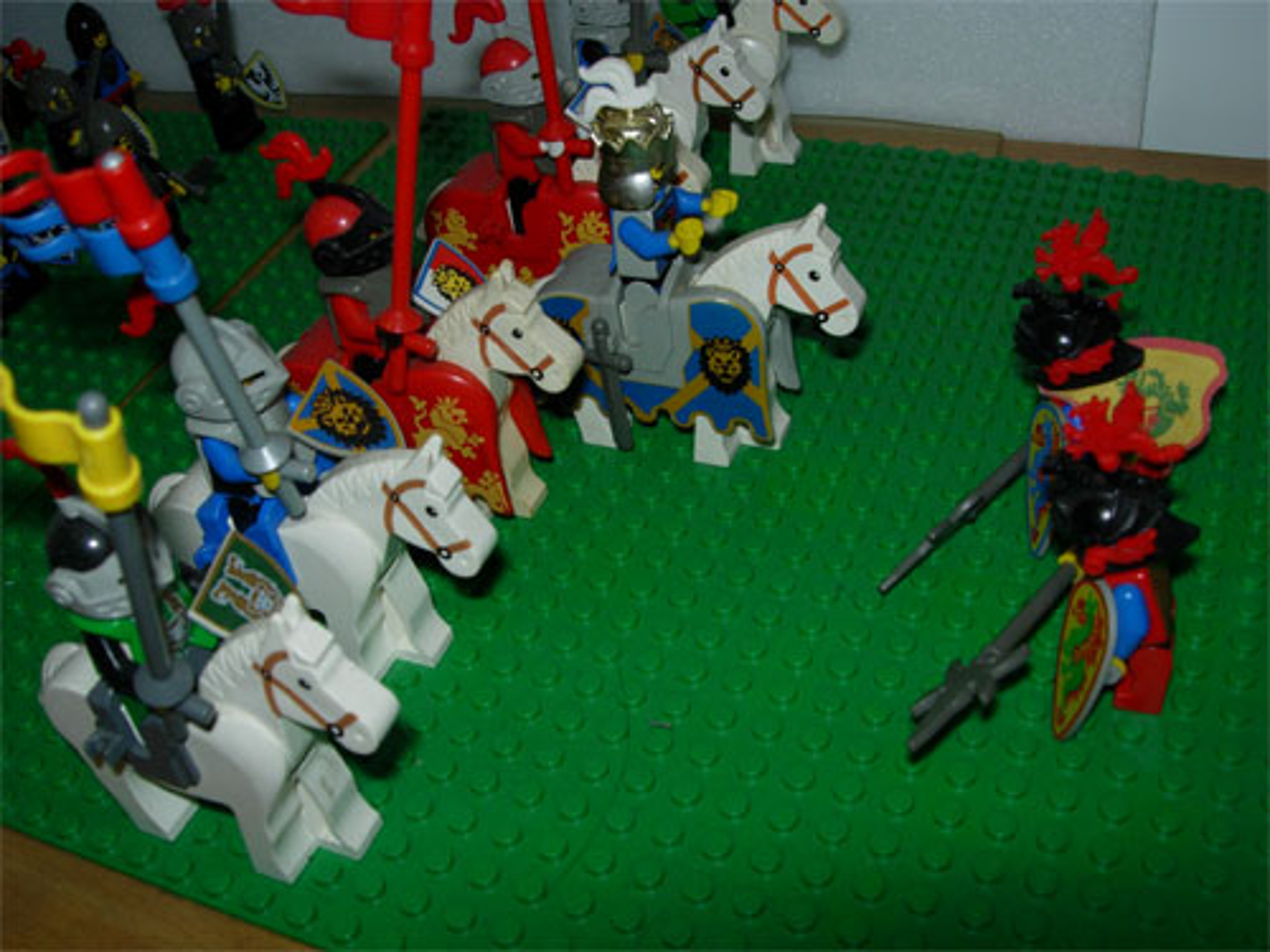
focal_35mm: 38
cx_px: 635
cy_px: 476
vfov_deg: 37.7
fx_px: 1394
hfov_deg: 49.0
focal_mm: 7.8
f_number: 4.8
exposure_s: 1/64
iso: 79
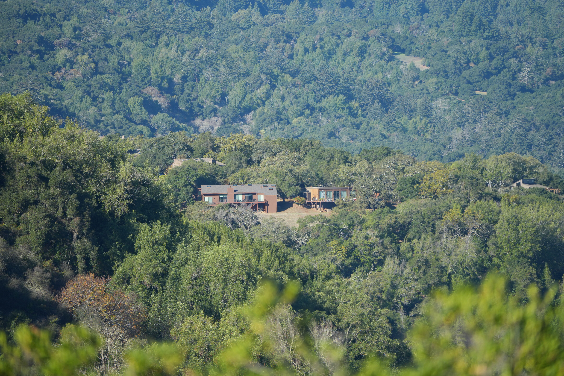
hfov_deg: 5.2
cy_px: 188
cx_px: 282
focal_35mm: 400
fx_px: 6266
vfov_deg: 3.4
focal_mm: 400
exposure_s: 1/640
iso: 320
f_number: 6.3
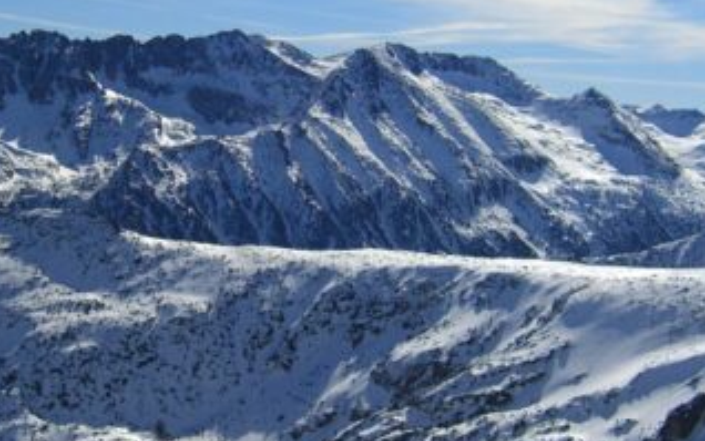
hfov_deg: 25.5
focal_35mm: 81
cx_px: 302
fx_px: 1557
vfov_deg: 16.1
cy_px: 171
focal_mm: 7.9
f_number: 8
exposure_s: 1/500
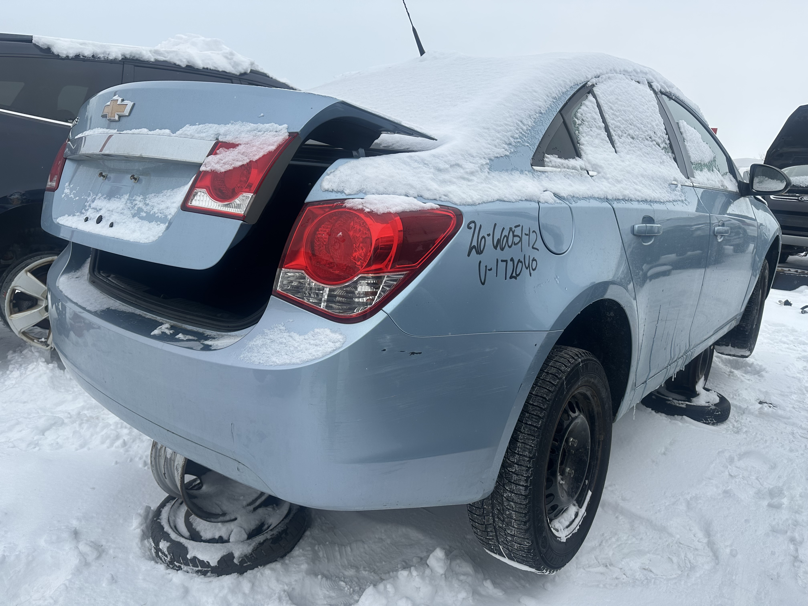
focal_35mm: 24
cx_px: 404
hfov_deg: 71.6
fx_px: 560
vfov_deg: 56.8
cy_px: 303
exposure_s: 1/3472
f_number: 1.78
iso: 80
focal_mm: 6.86
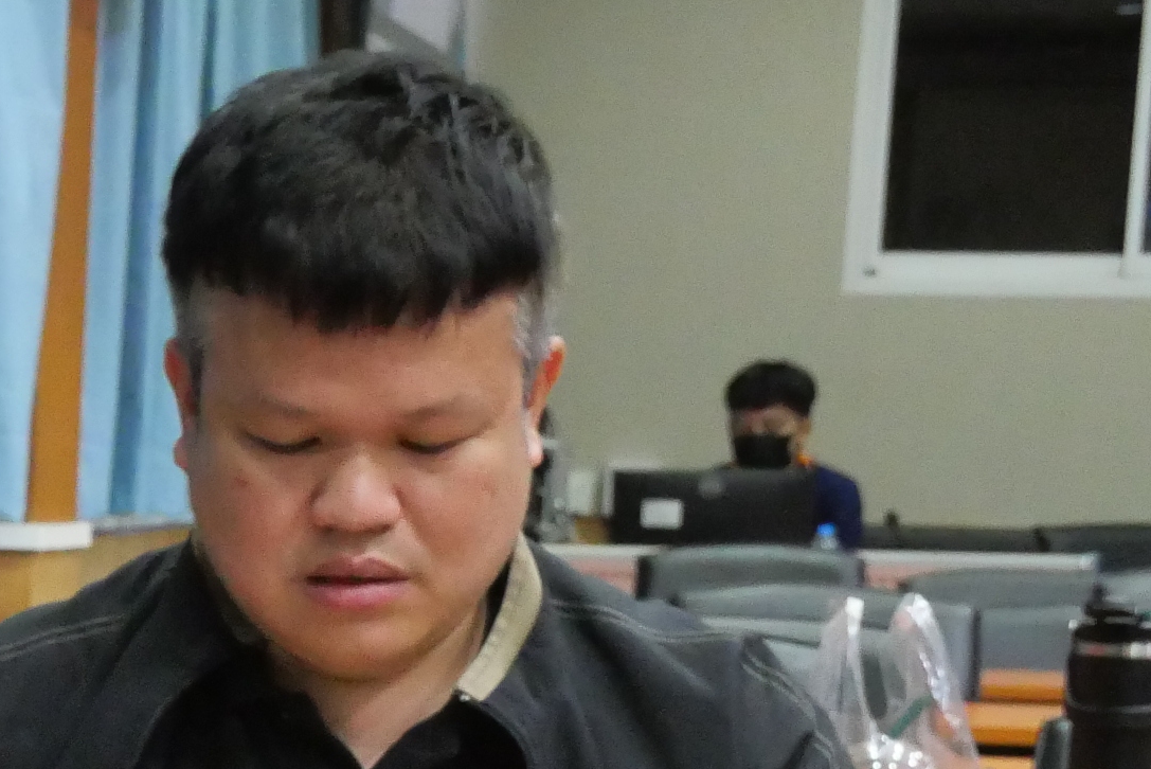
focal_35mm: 140
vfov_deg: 9.6
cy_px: 1074
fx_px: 4478
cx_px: -651
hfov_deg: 13.6
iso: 3200
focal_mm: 20
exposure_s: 1/30
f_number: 6.3
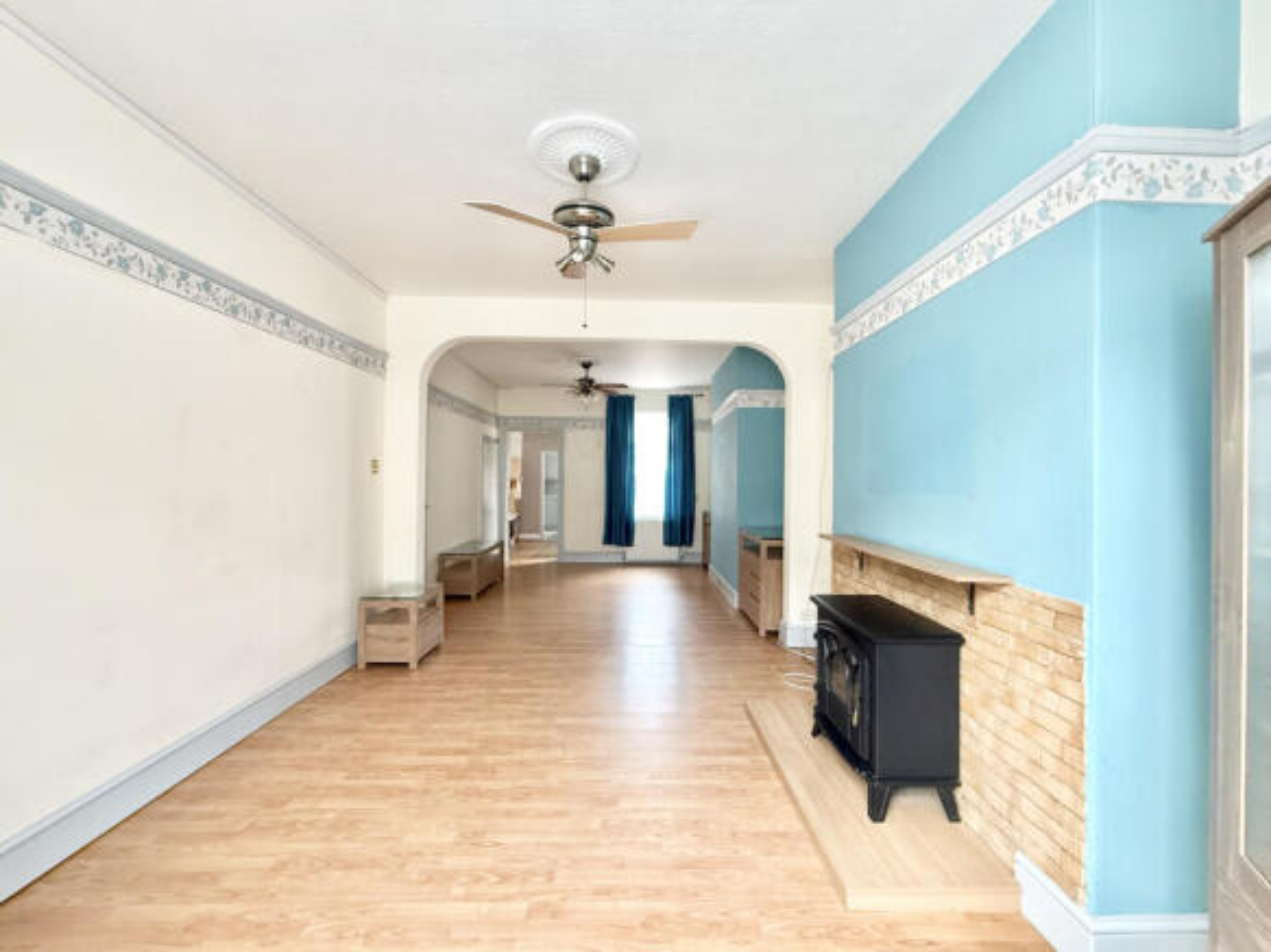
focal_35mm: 14
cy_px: 476
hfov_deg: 102.1
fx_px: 514
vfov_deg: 85.7
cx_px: 636
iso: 320
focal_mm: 2.22
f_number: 2.2
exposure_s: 1/68
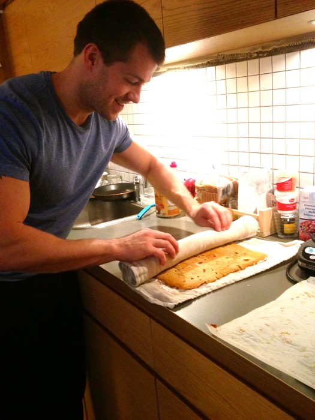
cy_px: 210
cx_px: 158
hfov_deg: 40.7
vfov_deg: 52.6
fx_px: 425
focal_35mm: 35
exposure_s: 1/20
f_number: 2.4
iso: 250
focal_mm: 4.28
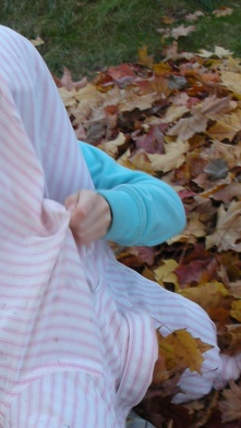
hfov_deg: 11.6
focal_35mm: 101
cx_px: -80
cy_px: 269
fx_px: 1148
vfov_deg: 21.1
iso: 50
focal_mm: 7.7
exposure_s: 1/42.6
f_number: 3.2
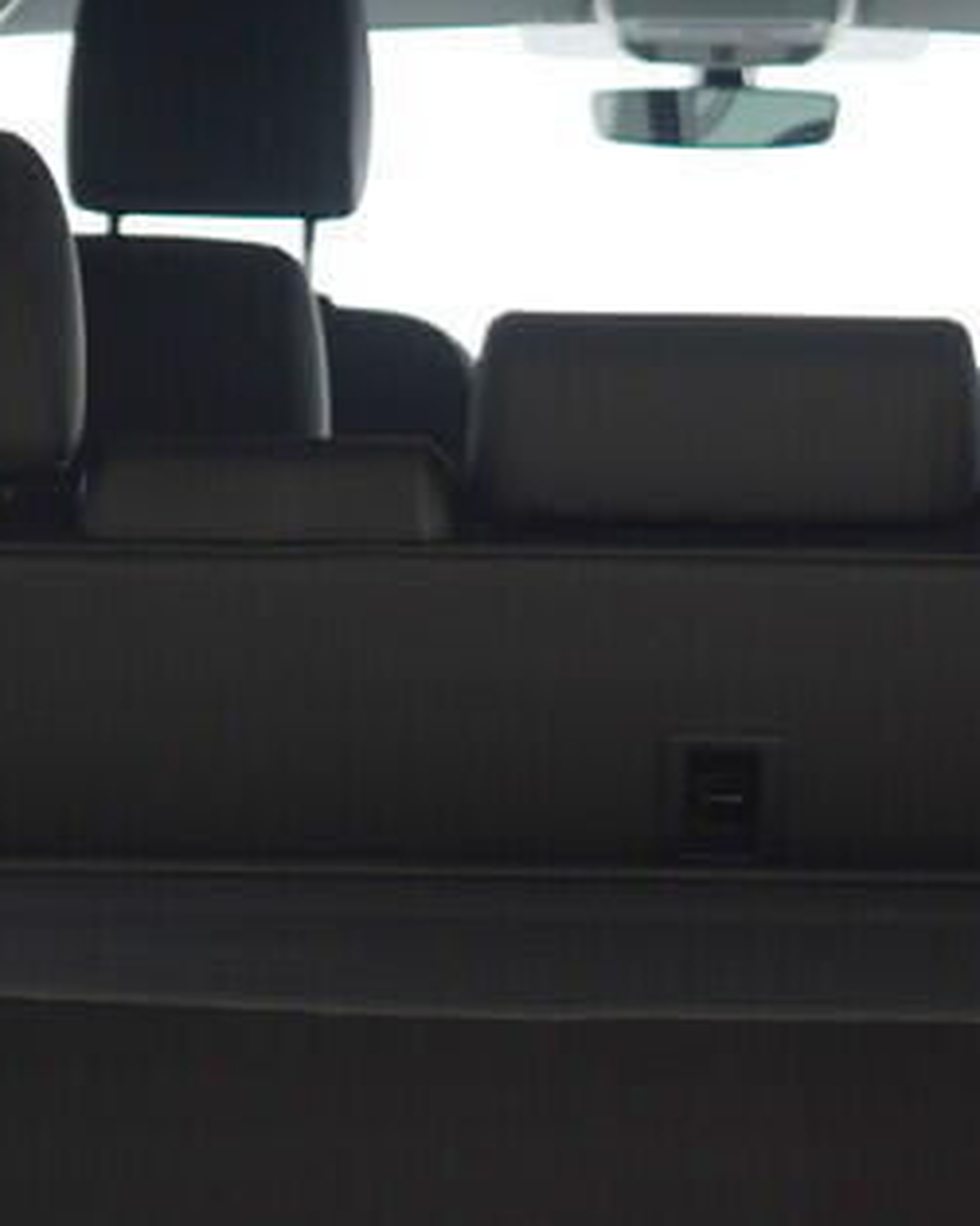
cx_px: 679
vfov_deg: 12.3
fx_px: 5622
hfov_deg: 10.0
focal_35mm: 155
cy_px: 1273
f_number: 2.8
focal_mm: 24
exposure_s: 1/40
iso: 200
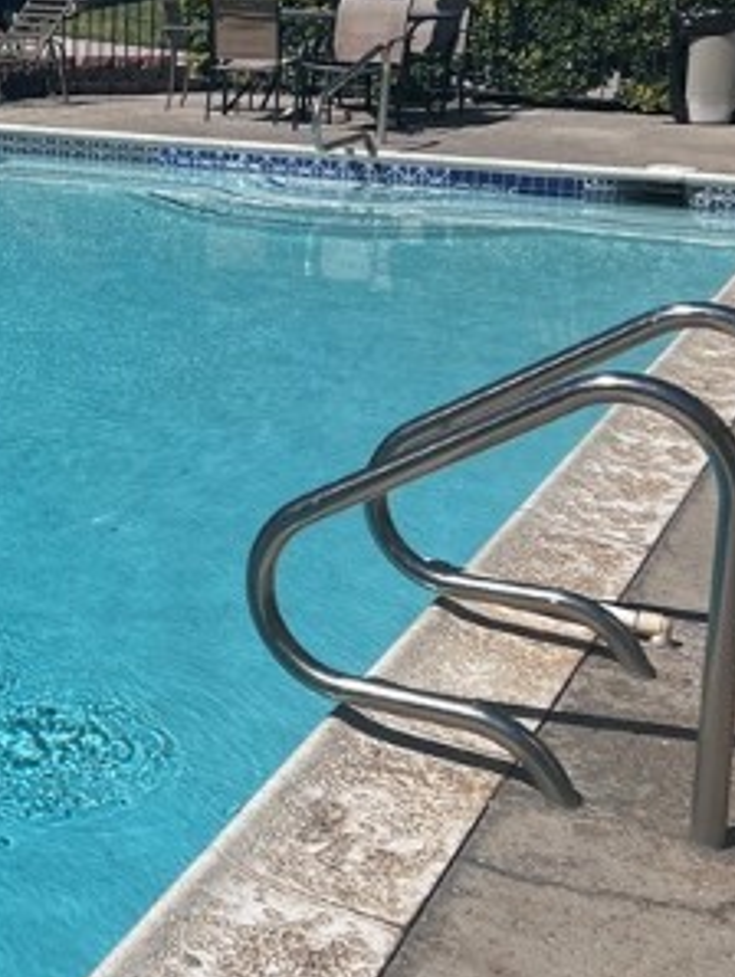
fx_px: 1894
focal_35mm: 67
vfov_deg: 28.5
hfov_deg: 20.6
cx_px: -141
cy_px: 243
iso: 50
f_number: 1.5
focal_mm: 5.7
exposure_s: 1/8000
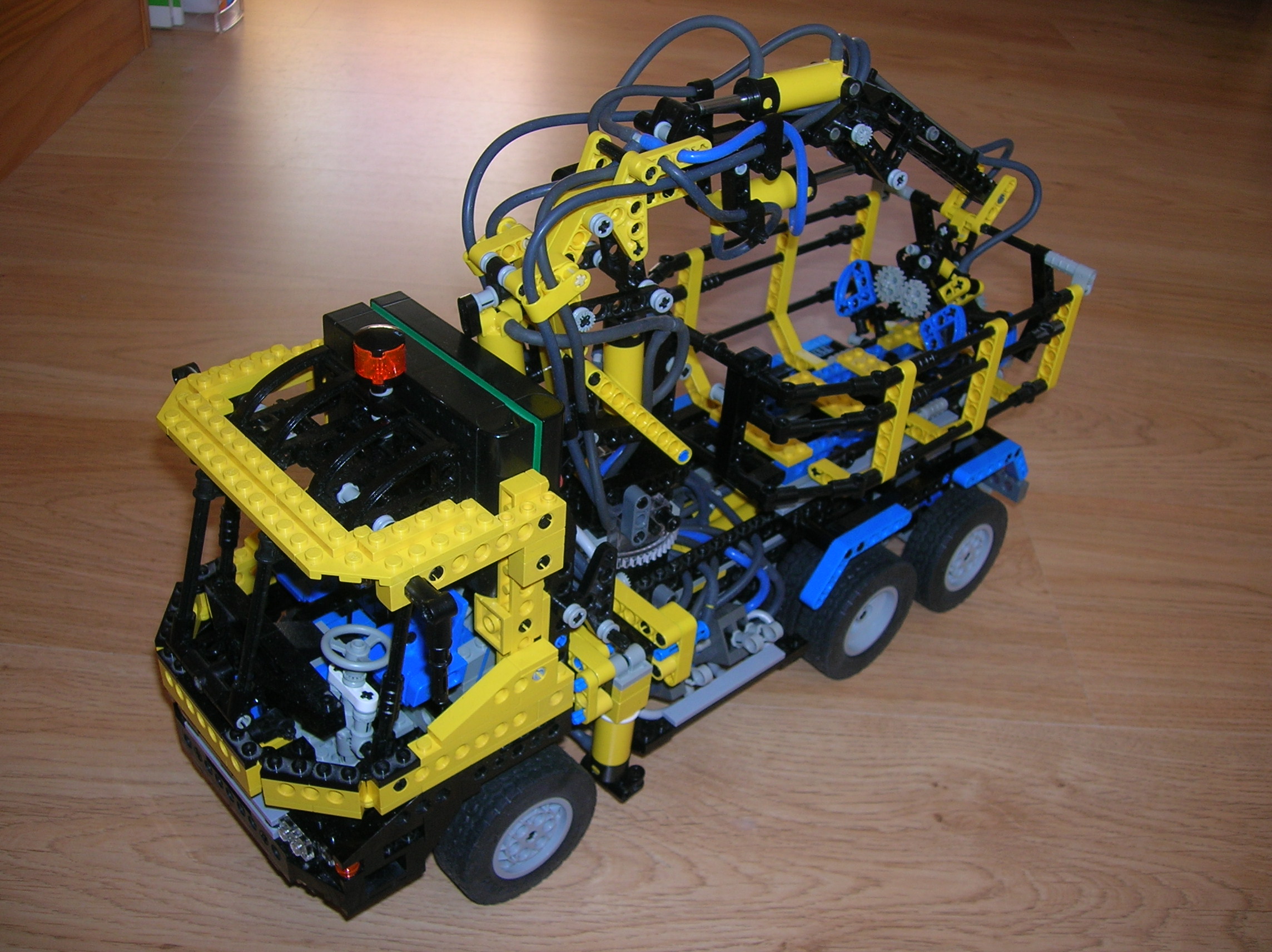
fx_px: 1248
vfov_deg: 41.7
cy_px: 476
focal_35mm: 34
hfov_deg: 54.0
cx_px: 636
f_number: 2.9
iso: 50
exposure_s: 1/60.1
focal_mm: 5.7
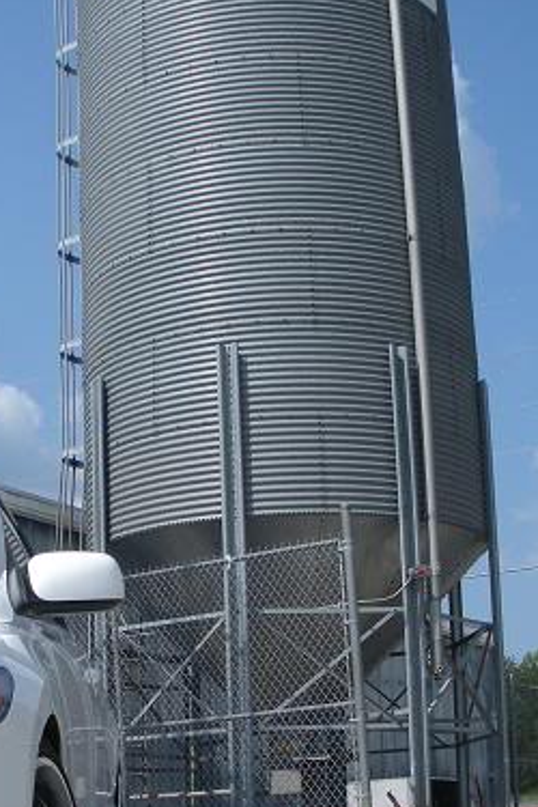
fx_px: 1636
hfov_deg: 18.5
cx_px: 112
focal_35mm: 73
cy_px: 553
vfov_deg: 27.5
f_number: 3.5
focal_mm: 6.3
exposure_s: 1/860
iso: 64
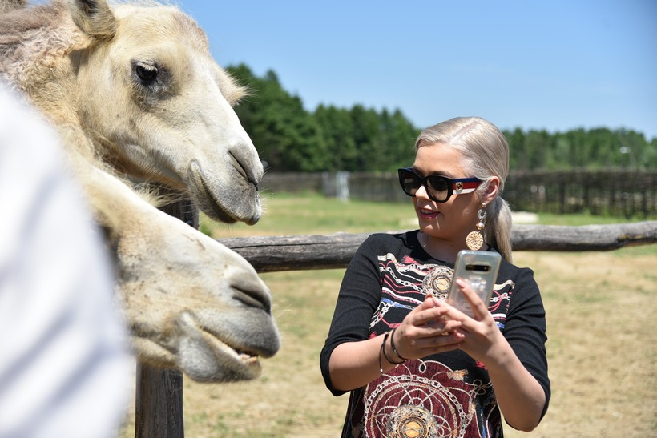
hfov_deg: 32.4
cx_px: 328
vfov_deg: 21.9
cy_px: 219
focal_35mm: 62
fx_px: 1132
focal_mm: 62
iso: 160
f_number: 4
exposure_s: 1/1250
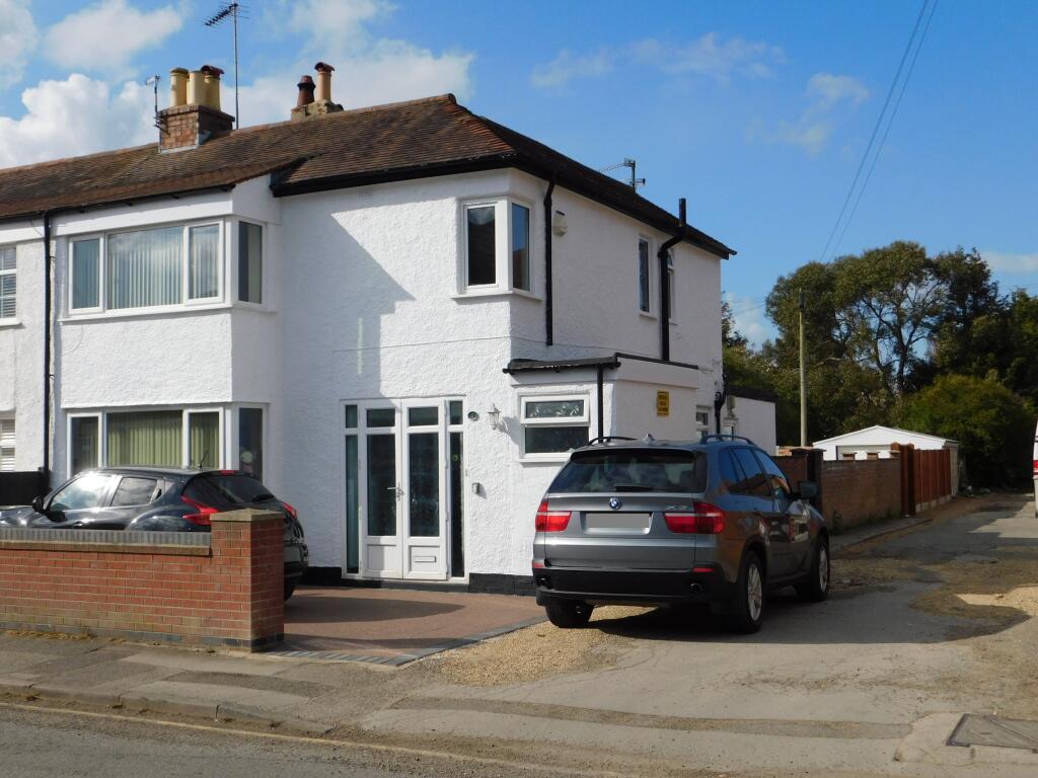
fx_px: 1199
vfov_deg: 36.0
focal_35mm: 40
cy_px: 389
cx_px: 519
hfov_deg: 46.8
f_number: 7.2
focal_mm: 7.1
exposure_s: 1/500
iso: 125
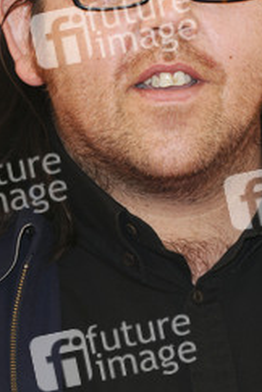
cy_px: 111
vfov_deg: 7.4
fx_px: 3024
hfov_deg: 5.0
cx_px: 161
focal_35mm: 277
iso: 200
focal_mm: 112
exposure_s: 1/200
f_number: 5.6
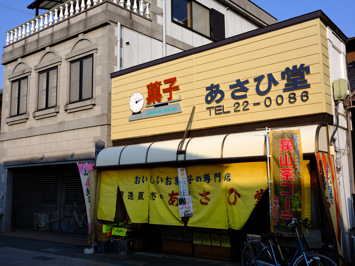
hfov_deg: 51.4
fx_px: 369
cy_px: 133
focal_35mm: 36
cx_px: 178
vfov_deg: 39.7
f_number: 16
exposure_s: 1/80
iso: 200
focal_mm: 45
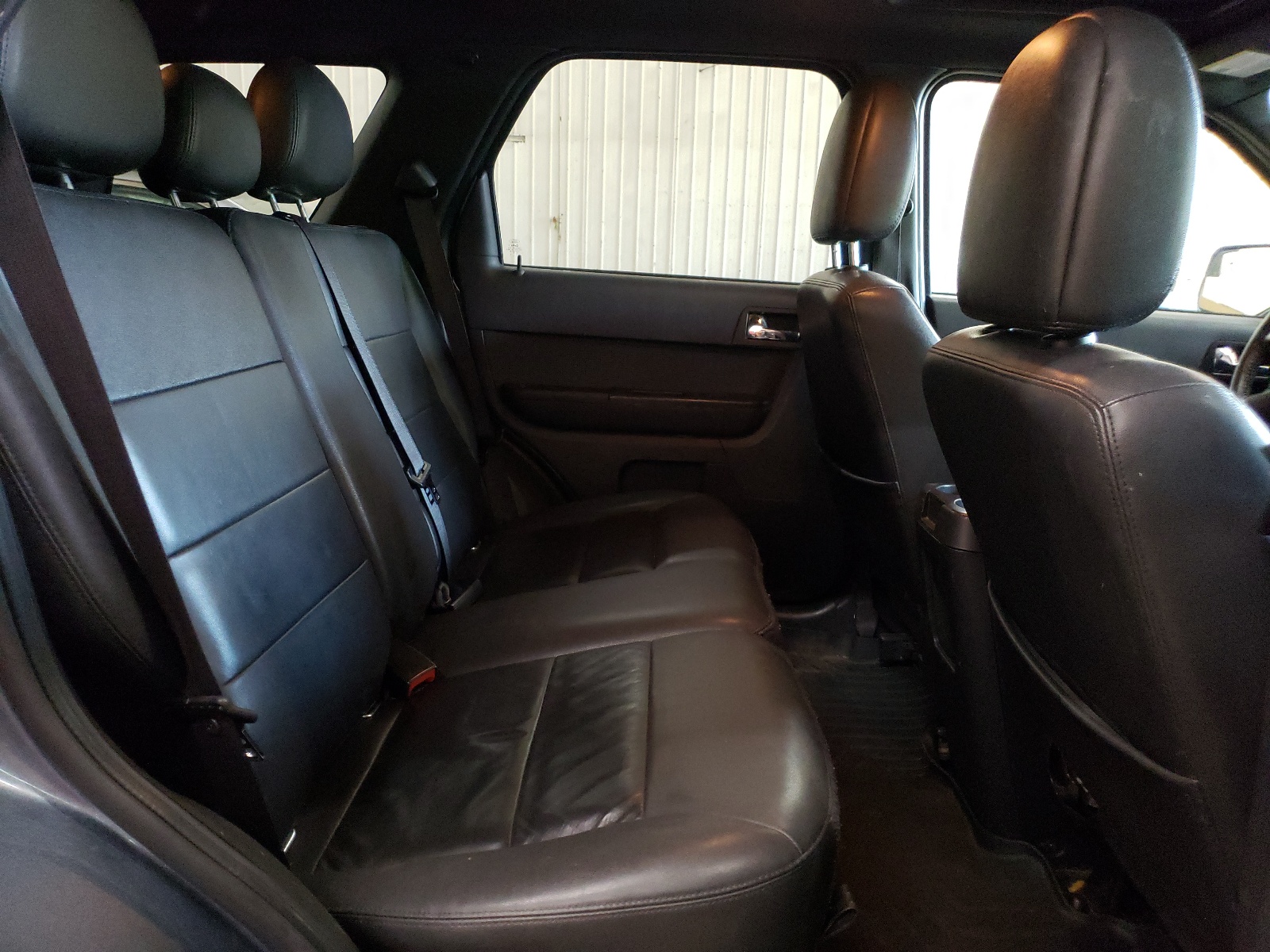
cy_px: 476
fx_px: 954
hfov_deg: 67.3
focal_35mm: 26
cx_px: 635
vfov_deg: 53.1
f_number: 1.5
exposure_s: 1/30
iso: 448
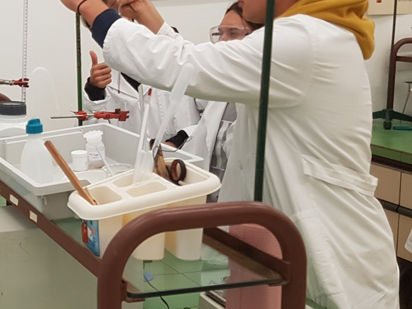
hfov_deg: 27.7
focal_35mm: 65
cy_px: 123
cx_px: -17
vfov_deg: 22.6
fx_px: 774
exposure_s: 1/100
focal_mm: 4.2
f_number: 1.7
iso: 80
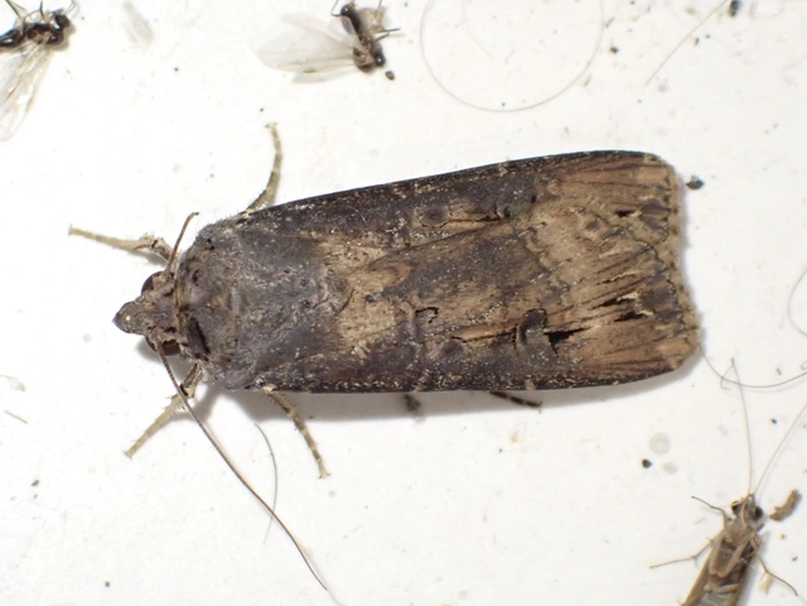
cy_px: 303
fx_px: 2331
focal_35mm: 100
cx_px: 404
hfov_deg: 19.6
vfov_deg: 14.8
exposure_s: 1/20
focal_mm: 18
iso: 500
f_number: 4.9
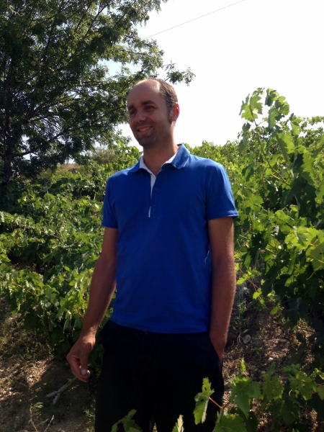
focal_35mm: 33
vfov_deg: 55.4
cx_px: 162
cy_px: 216
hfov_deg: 42.9
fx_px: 412
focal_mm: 4.13
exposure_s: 1/1004
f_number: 2.4
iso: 50
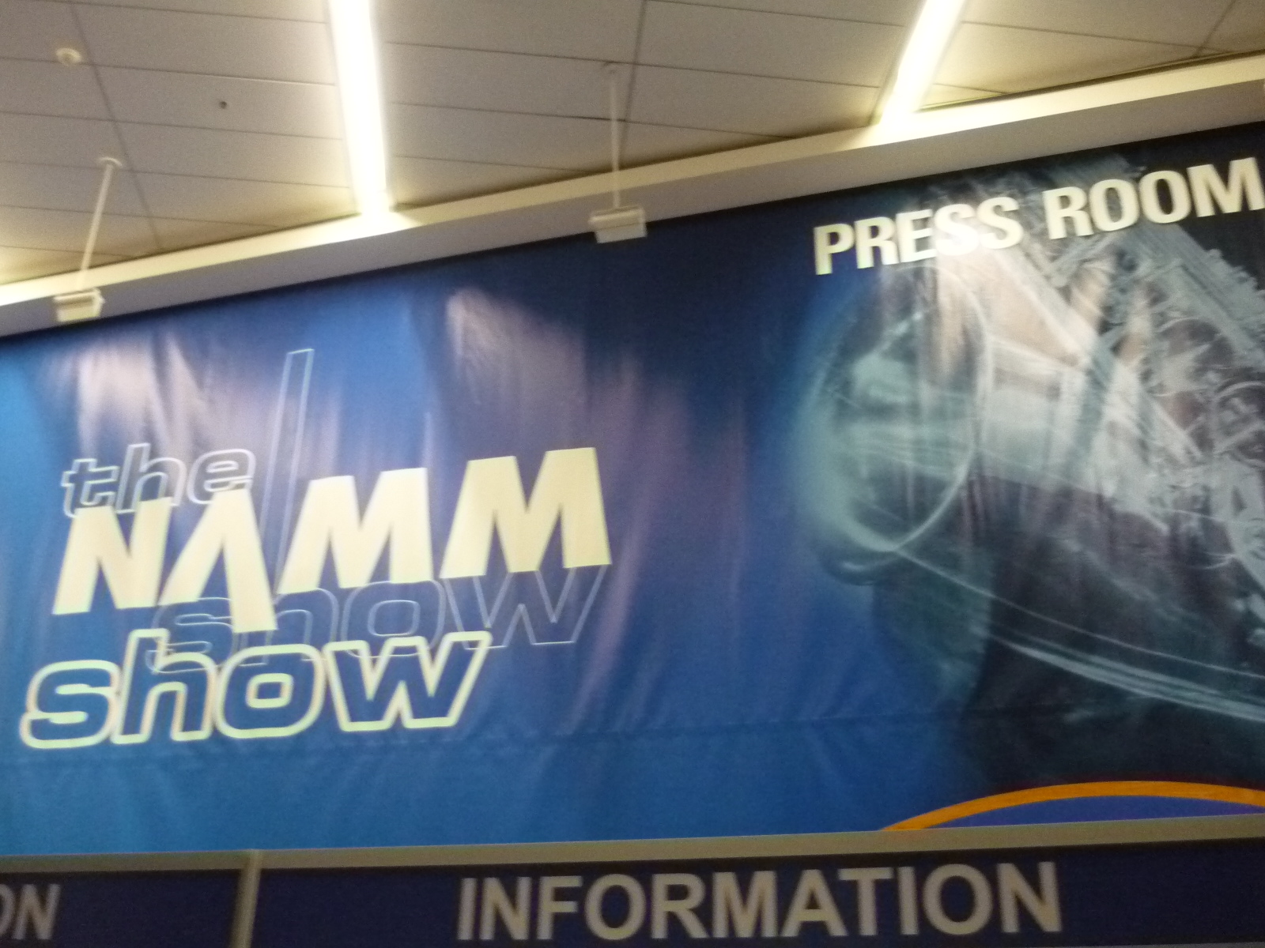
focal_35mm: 33
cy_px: 474
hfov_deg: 55.4
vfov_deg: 42.9
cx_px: 632
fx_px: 1206
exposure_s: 1/25
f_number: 2.8
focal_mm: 5.5
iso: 800
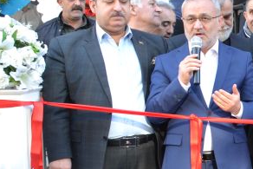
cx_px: 457
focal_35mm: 111
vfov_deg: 12.4
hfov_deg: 15.7
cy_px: 88
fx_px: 780
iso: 400
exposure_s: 1/60
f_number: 3.8
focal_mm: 20
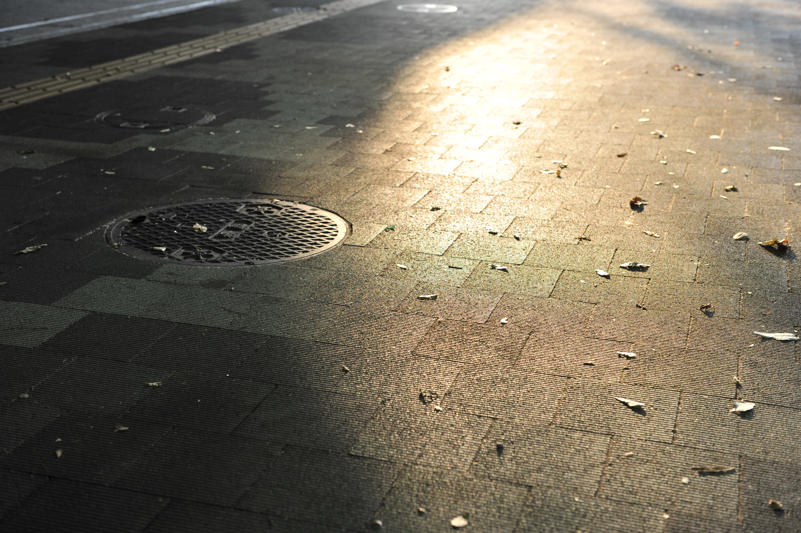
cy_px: 266
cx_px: 400
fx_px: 1112
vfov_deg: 27.0
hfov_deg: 39.6
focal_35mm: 50
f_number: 4
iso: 400
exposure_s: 1/100
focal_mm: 50
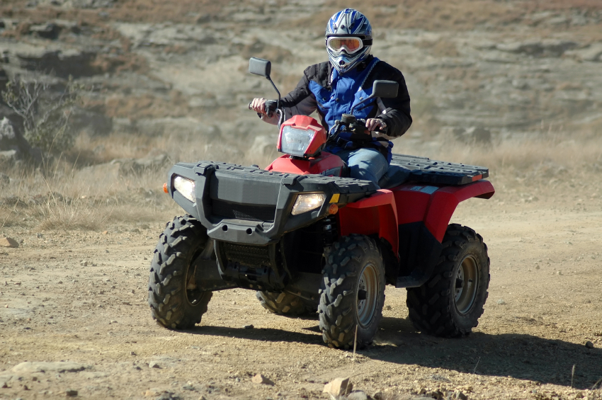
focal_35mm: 218
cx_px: 301
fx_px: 3634
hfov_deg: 9.5
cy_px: 200
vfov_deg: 6.3
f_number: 4.5
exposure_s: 1/1250
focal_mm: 145
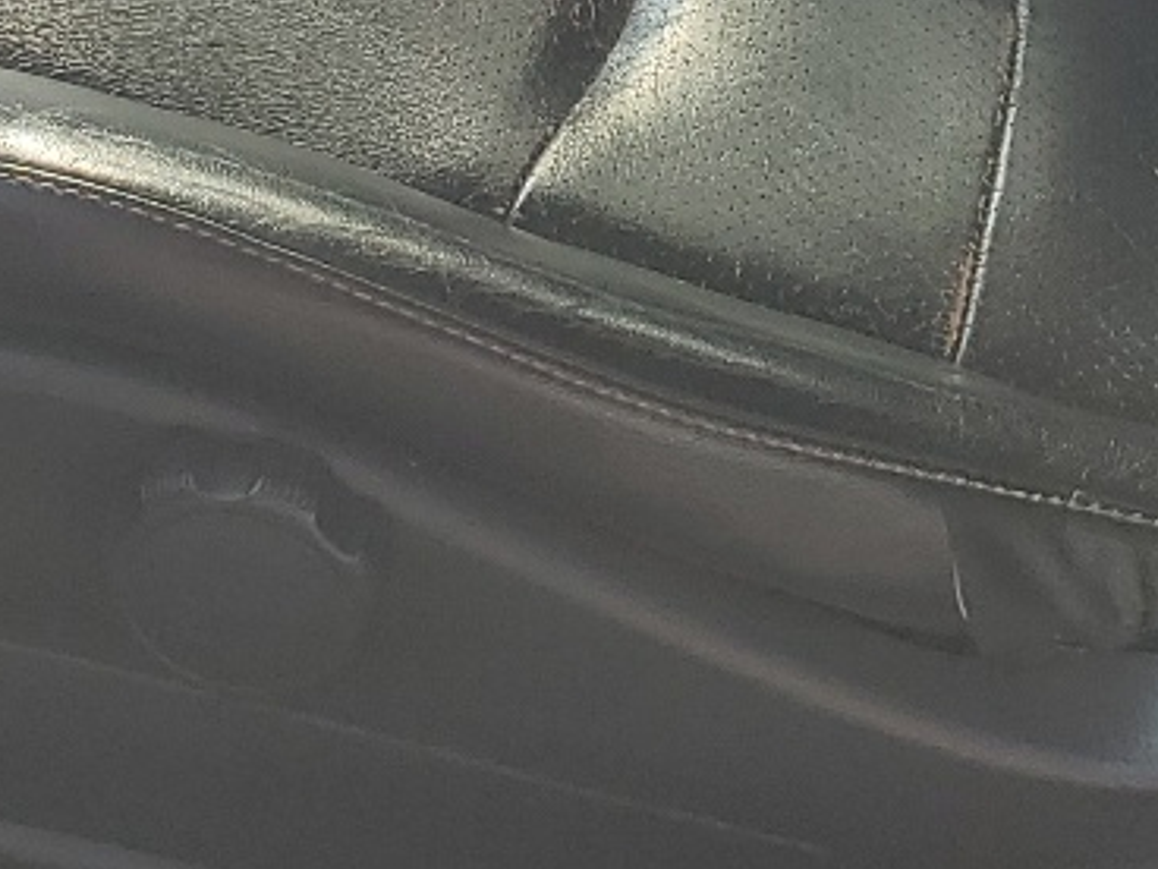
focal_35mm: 113
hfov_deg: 17.4
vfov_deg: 11.6
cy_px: -938
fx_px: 3780
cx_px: 481
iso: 50
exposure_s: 1/286
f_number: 1.5
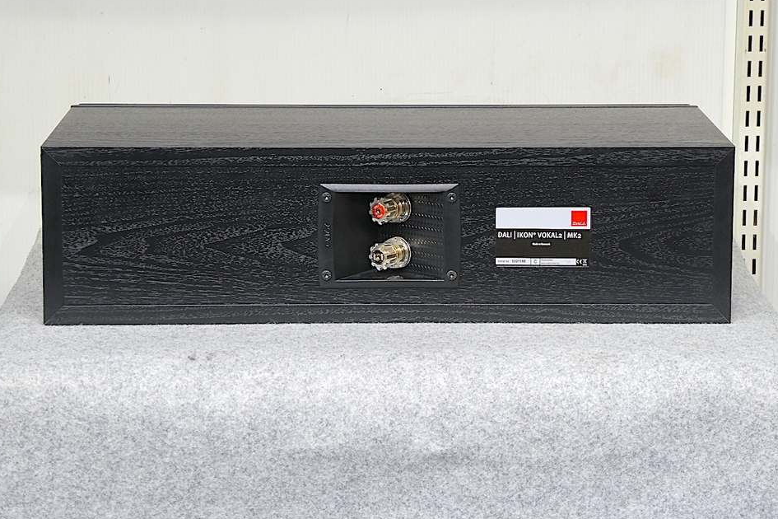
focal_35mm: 112
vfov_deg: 12.2
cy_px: 225
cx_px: 384
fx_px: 2420
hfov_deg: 18.3
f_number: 5.1
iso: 200
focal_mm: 19
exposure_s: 1/6
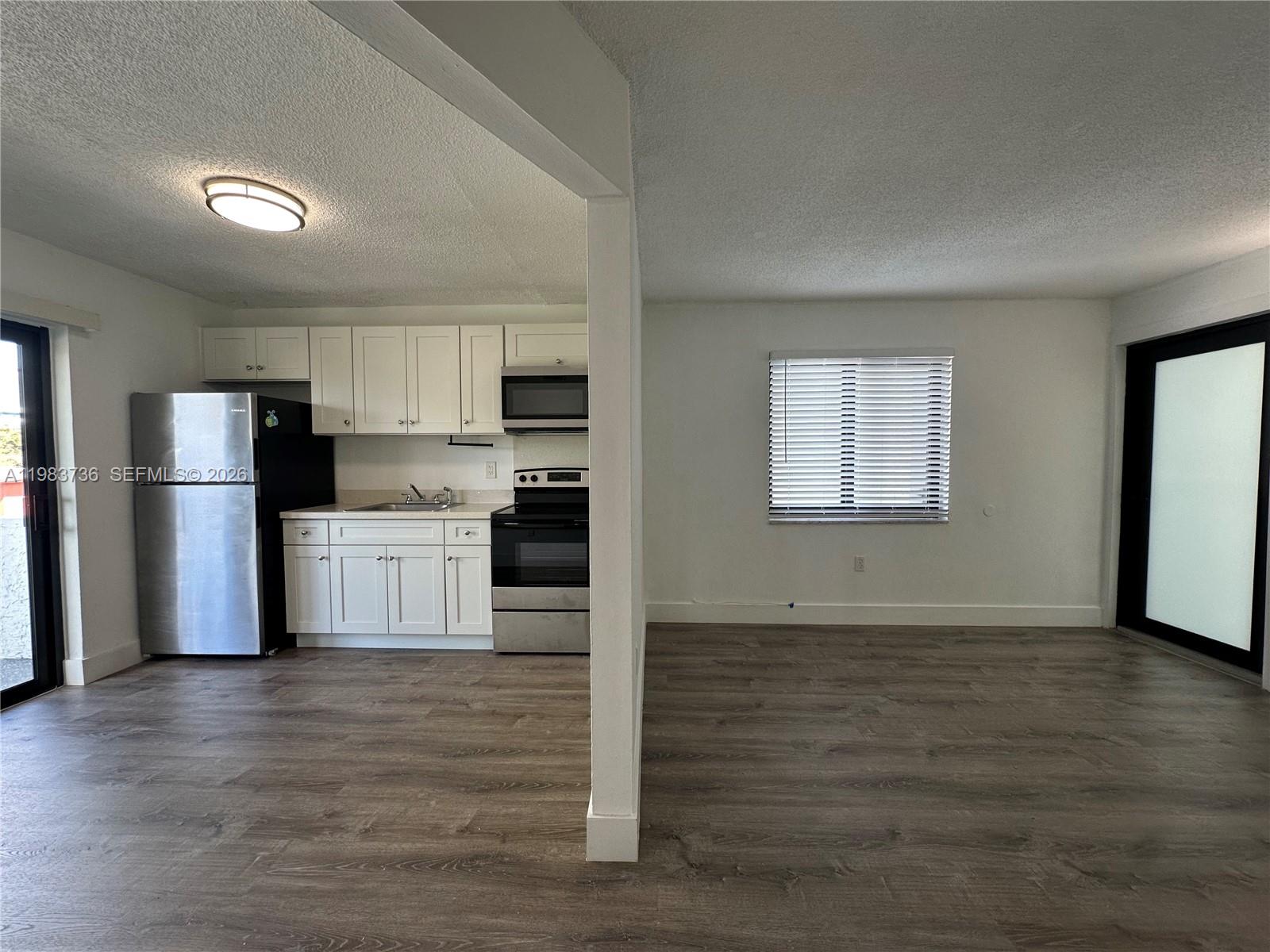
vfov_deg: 85.7
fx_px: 514
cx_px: 635
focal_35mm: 14
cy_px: 476
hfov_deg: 102.1
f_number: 2.2
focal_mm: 2.22
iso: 100
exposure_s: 1/120
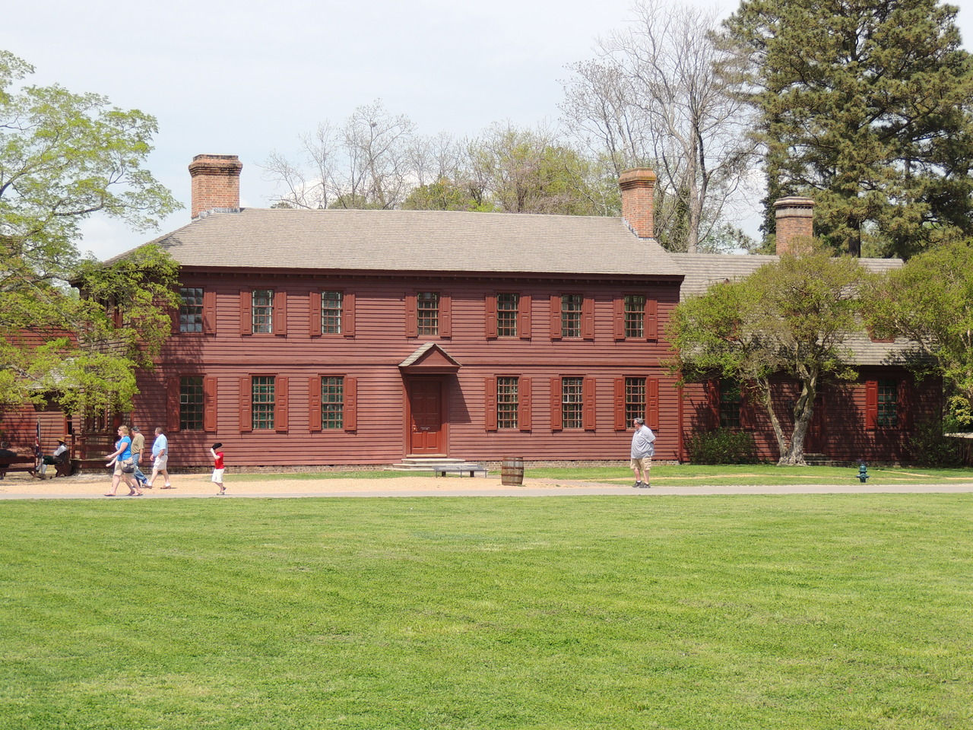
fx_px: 2530
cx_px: 486
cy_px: 365
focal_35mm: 90
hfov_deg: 21.8
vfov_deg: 16.4
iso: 100
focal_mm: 16
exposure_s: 1/640
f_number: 4.1
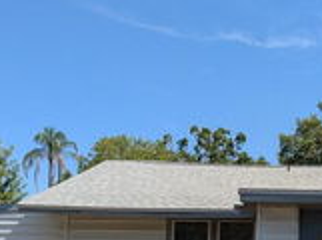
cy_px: 224
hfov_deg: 35.6
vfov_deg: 27.3
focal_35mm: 51
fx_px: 473
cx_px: 284
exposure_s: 1/1431
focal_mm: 2.35
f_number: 2.2
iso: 47
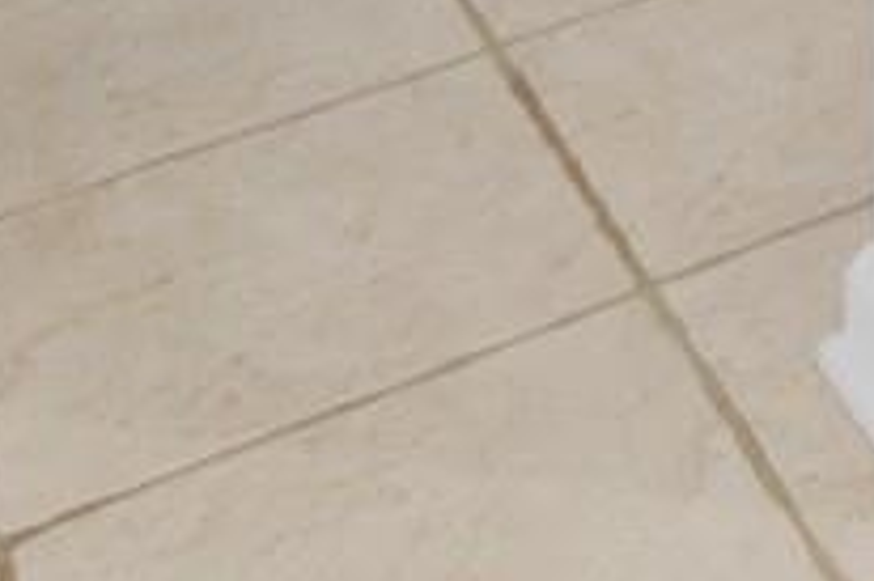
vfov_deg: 7.9
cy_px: -1667
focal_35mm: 118
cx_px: 1913
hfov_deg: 13.8
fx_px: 2862
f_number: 4.5
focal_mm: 10
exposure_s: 1/13
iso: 100
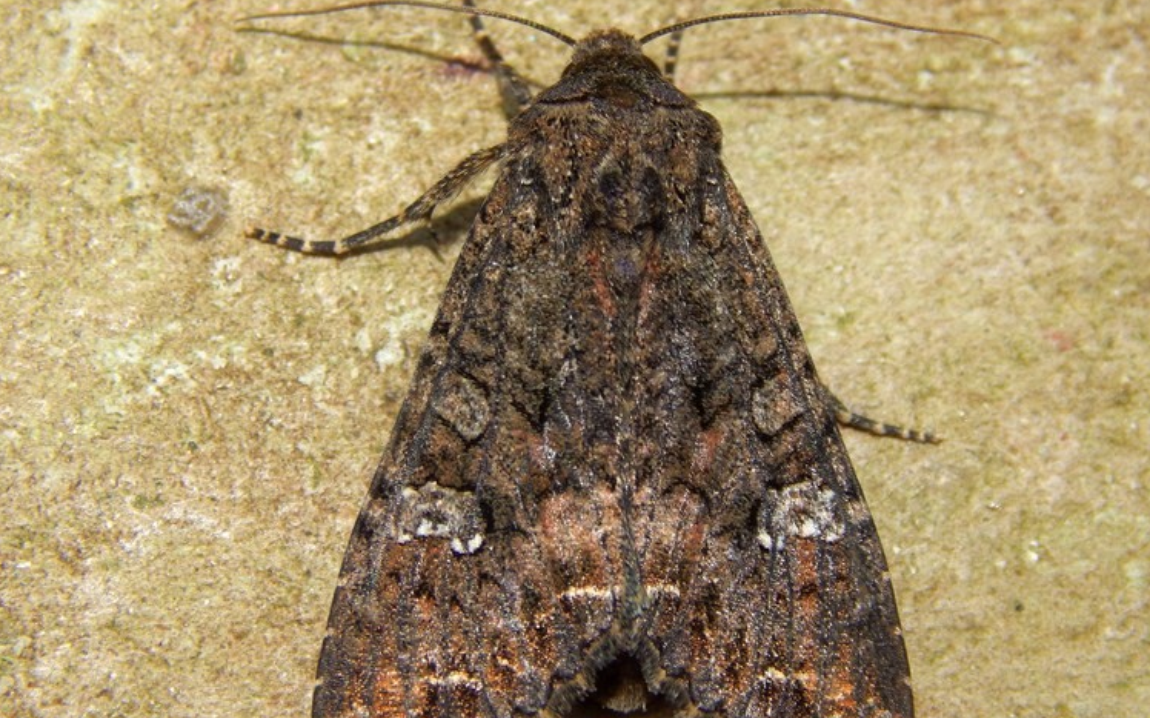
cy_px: 383
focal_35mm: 161
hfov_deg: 13.0
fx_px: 5044
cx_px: 610
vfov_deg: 8.1
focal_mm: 25.3
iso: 160
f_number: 9.8
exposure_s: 1/30
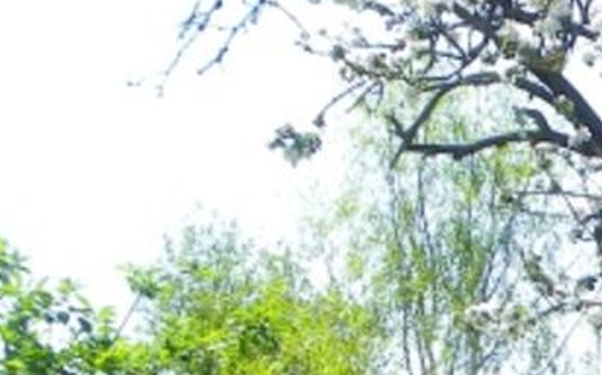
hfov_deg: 12.1
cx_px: 1128
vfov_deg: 8.0
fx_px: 2574
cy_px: 748
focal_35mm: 157
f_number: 5.6
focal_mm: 6.8
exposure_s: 1/100
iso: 50
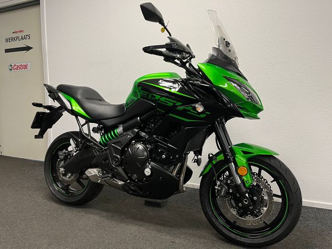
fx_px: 249
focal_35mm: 26
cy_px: 124
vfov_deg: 53.1
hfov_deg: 67.3
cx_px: 166
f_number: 1.6
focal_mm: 5.1
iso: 80
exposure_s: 1/50
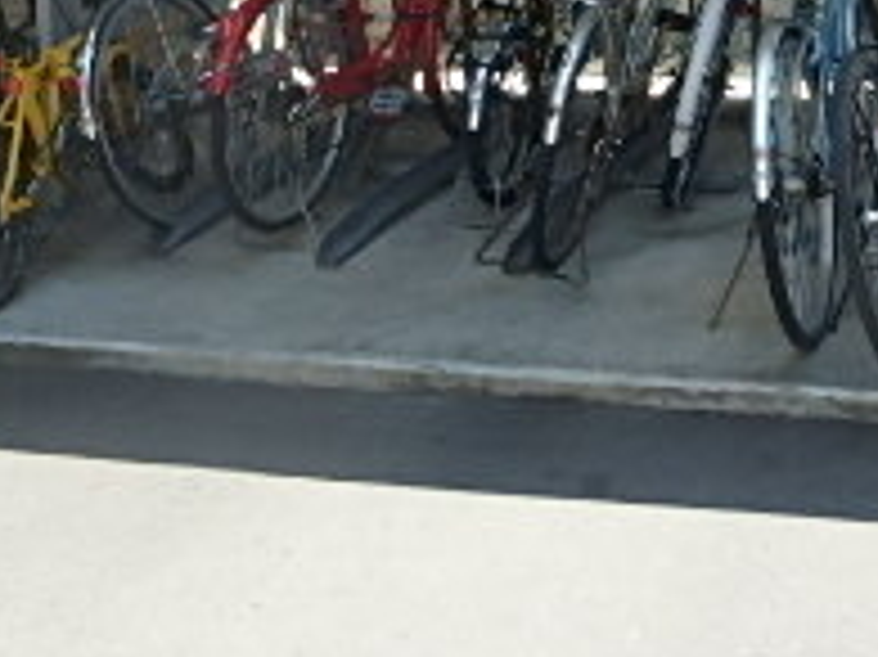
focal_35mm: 69
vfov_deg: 19.7
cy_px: -189
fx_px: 1749
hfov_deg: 27.1
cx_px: 806
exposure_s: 1/250
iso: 125
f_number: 3.5
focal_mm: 3.7
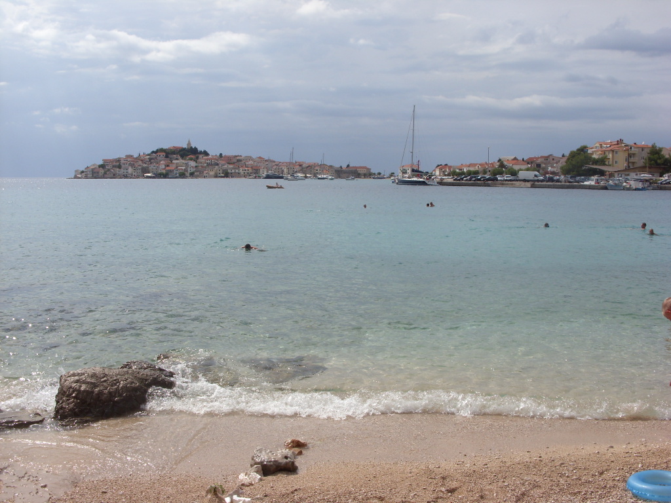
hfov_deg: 49.0
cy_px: 252
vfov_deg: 37.7
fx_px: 737
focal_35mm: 38
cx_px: 336
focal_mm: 6.3
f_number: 4.9
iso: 50
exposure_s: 1/840
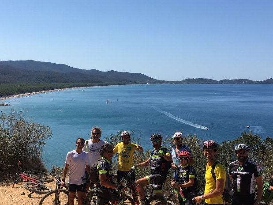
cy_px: 147
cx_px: 127
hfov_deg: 39.6
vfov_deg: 29.9
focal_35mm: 48
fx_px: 378
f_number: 2.2
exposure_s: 1/1637
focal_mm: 4.15
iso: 25
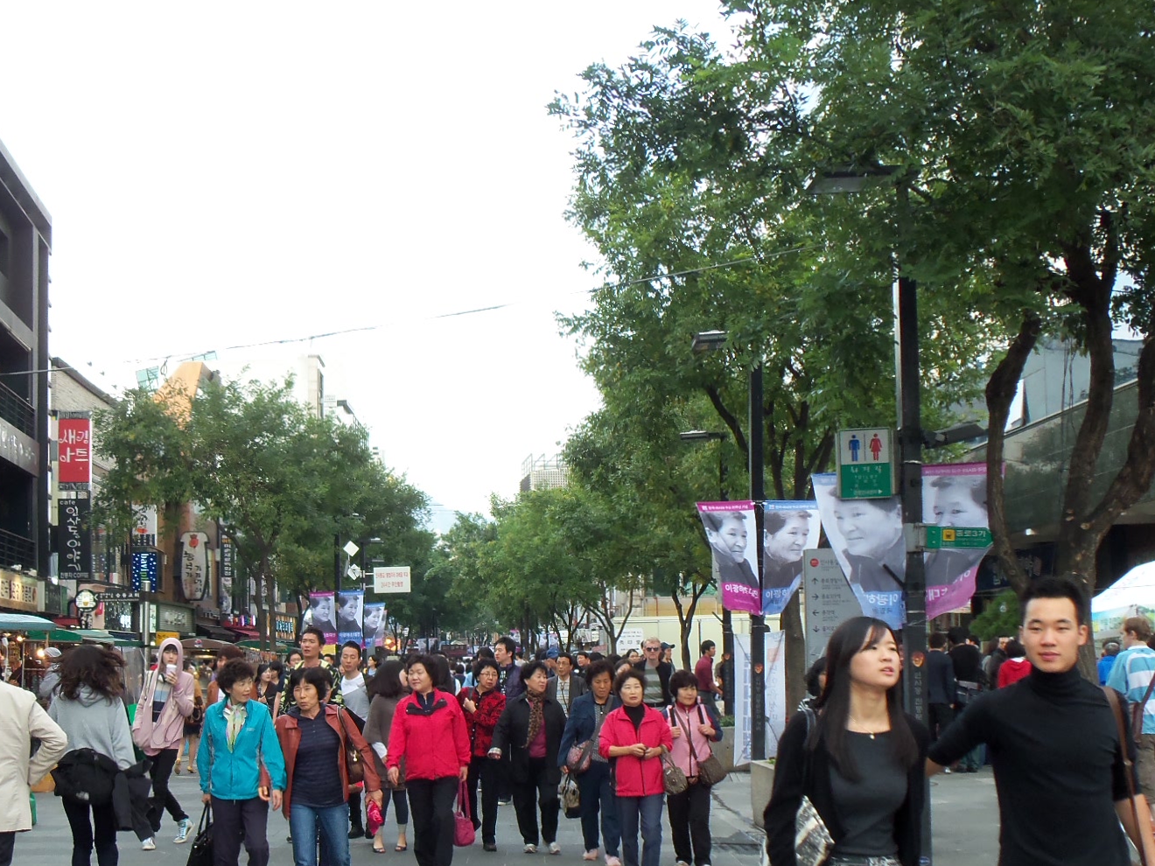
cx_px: 438
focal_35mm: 45
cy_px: 611
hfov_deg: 41.8
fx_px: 1501
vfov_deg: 31.8
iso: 80
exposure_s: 1/100
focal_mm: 5.2
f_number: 3.4
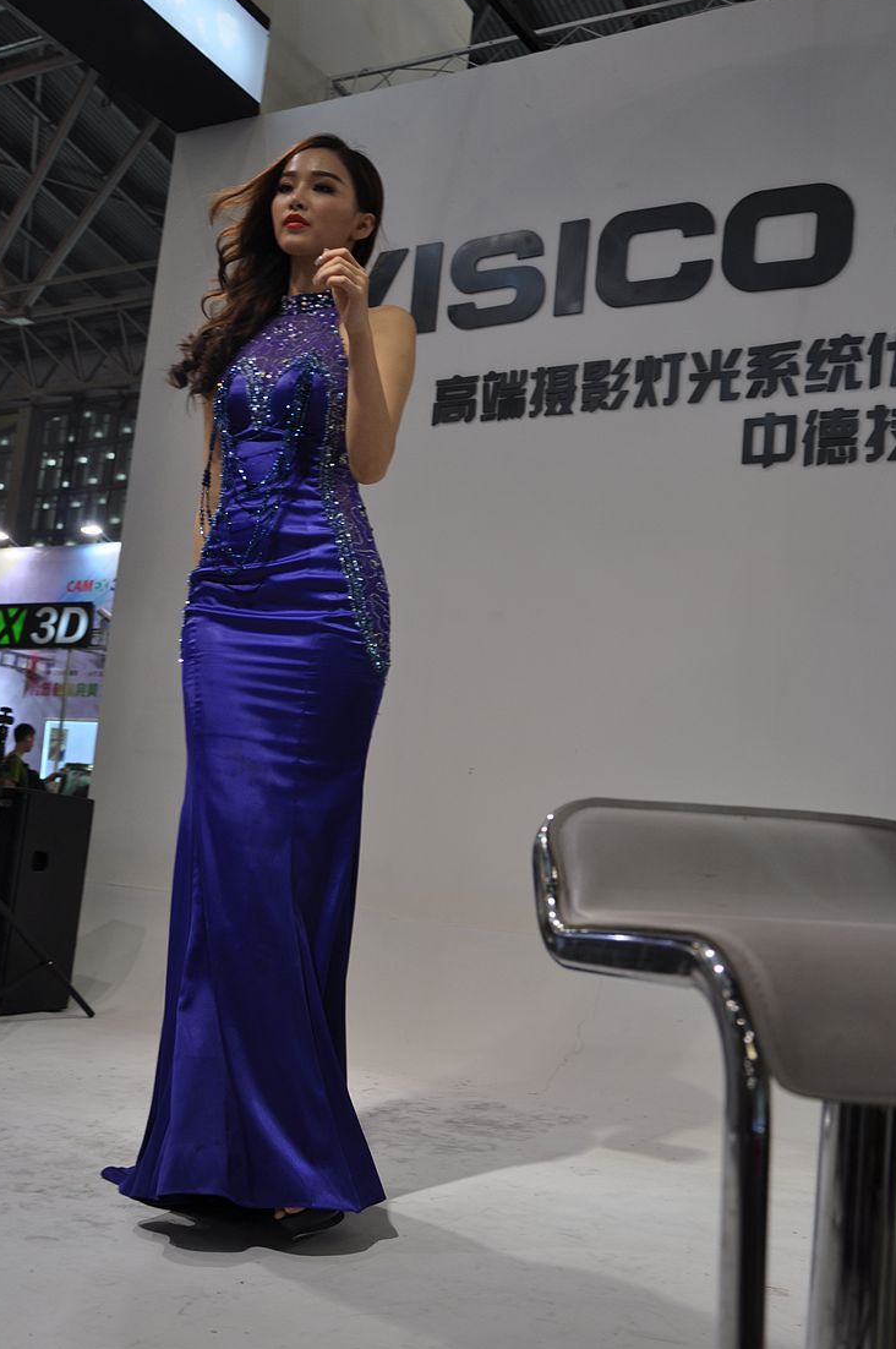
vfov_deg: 52.5
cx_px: 449
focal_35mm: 37
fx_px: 1369
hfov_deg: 36.2
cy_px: 687
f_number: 3.8
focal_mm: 21
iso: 200
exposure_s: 1/80
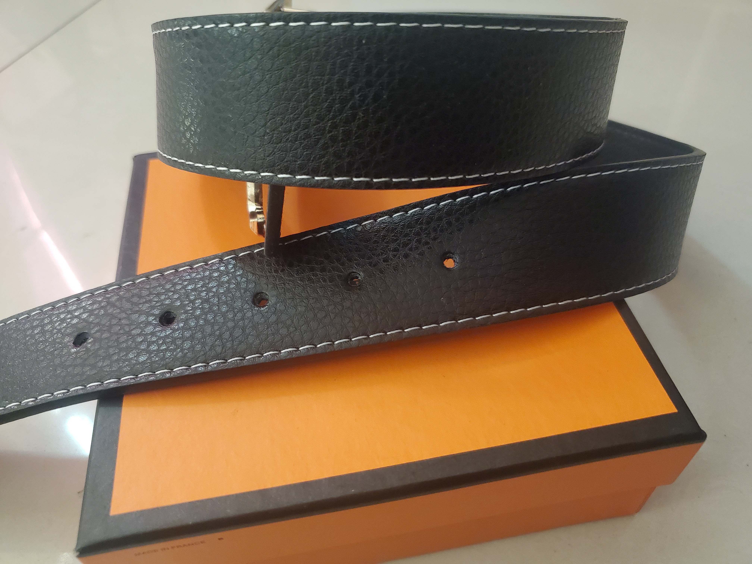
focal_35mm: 26
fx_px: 565
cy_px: 282
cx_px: 376
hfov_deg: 67.3
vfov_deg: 53.1
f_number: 1.5
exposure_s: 1/33
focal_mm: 4.3
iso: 640
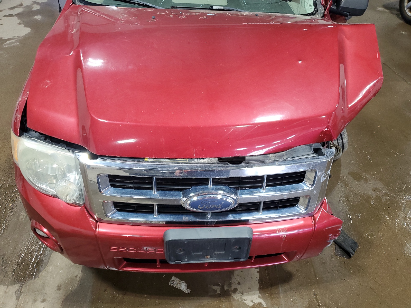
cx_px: 206
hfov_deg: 67.3
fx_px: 309
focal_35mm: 26
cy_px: 154
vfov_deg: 53.1
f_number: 1.5
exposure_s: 1/60.2
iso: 92
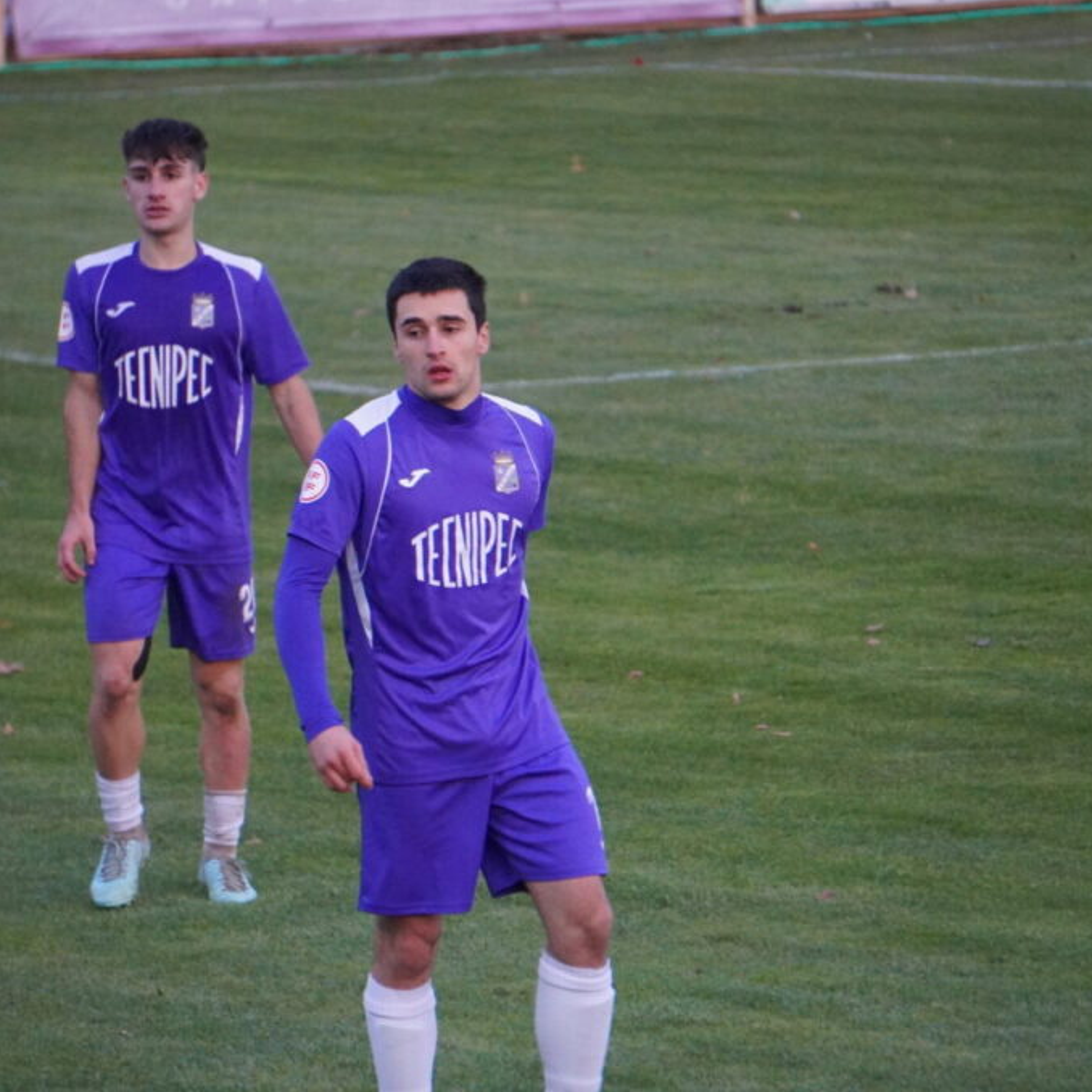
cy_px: 545
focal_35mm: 404
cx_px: 462
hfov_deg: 4.3
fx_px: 14419
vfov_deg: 4.3
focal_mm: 210
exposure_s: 1/400
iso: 6400
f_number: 6.3
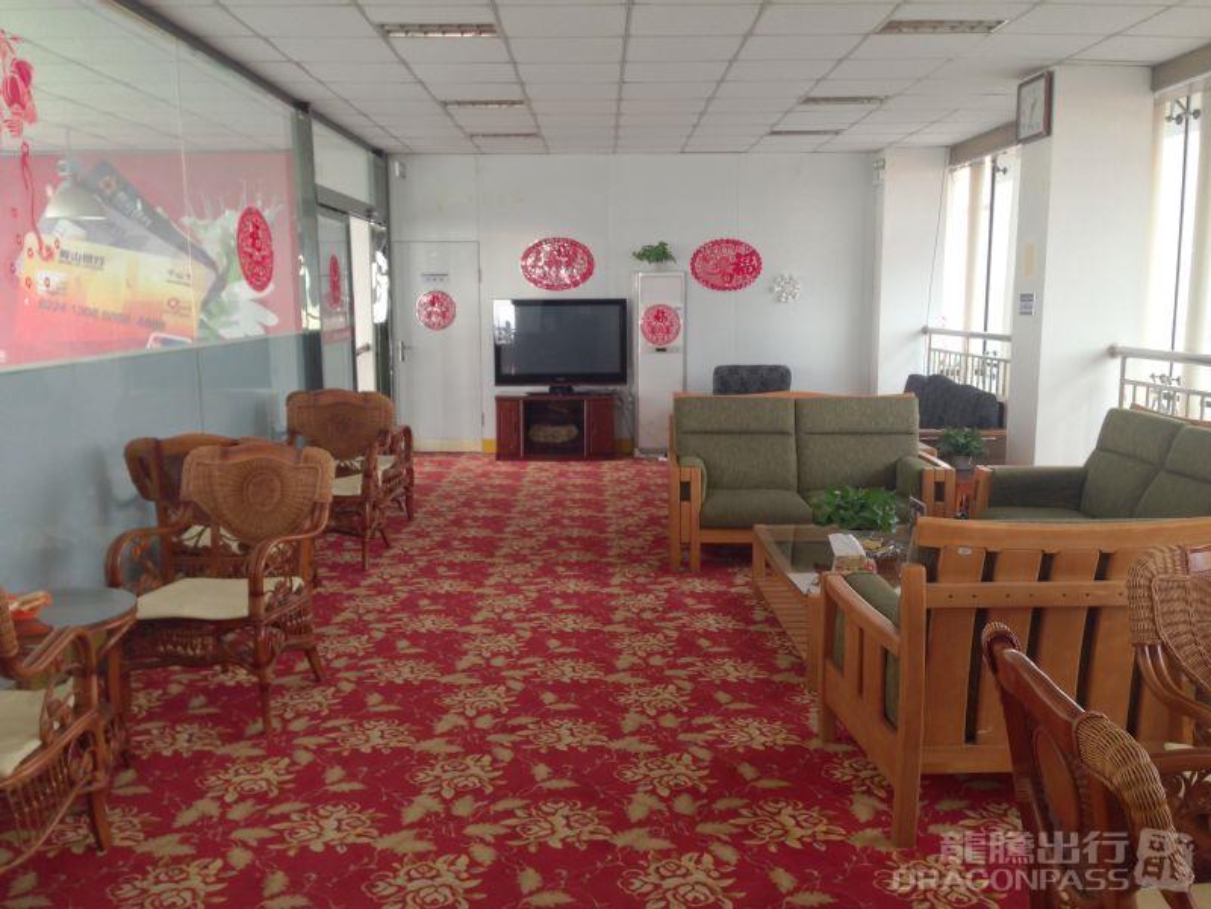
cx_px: 606
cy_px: 454
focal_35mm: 33
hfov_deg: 55.4
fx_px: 1154
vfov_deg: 42.9
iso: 80
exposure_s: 1/20
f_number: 2.4
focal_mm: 4.12
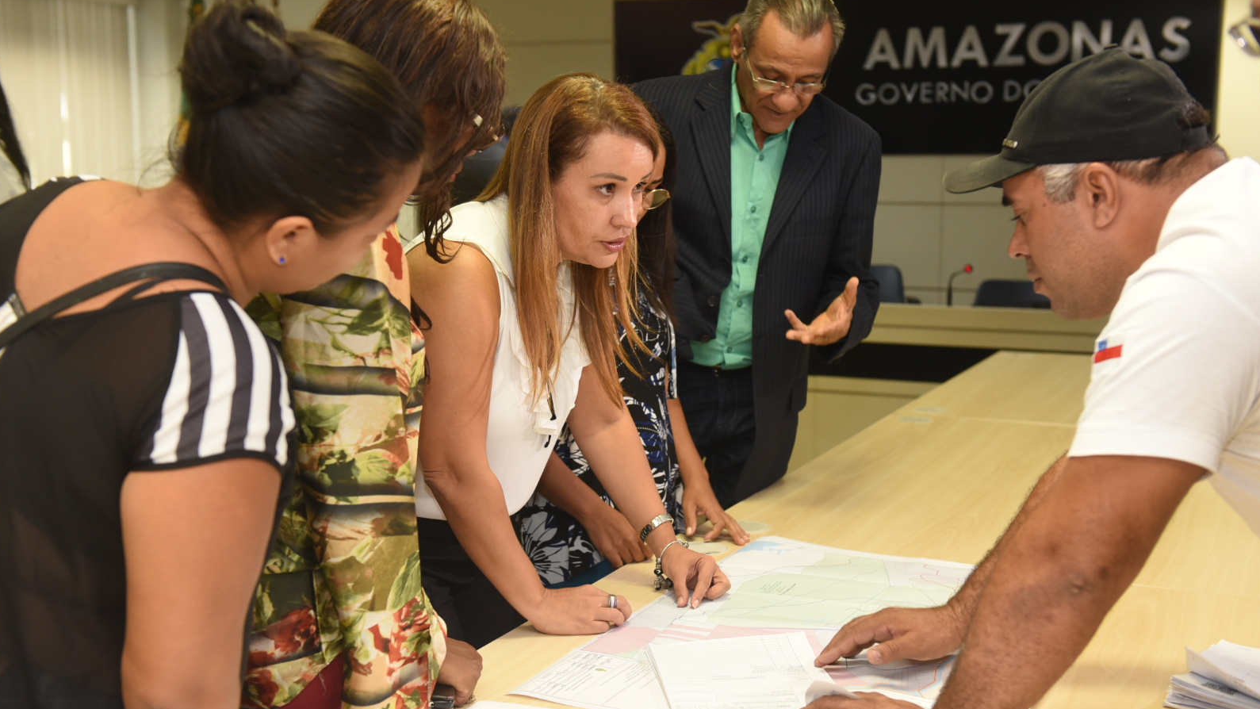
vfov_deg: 25.4
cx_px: 631
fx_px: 1570
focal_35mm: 47
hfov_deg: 43.7
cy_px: 343
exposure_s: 1/100
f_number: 3.2
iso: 1250
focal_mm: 44
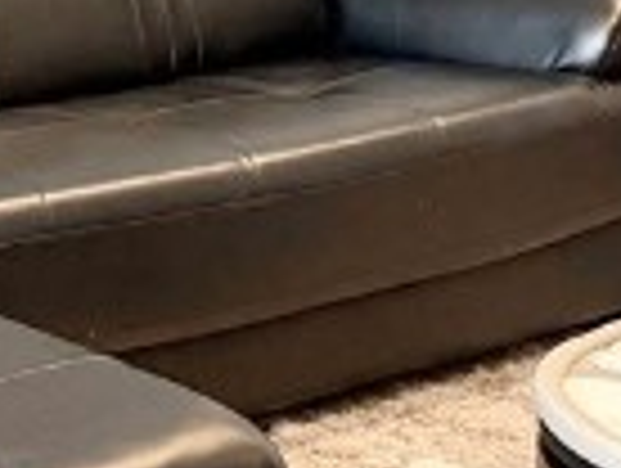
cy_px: -418
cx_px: 230
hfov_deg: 11.1
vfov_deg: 8.0
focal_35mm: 178
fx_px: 3199
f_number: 1.78
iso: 250
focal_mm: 6.76
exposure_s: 1/60
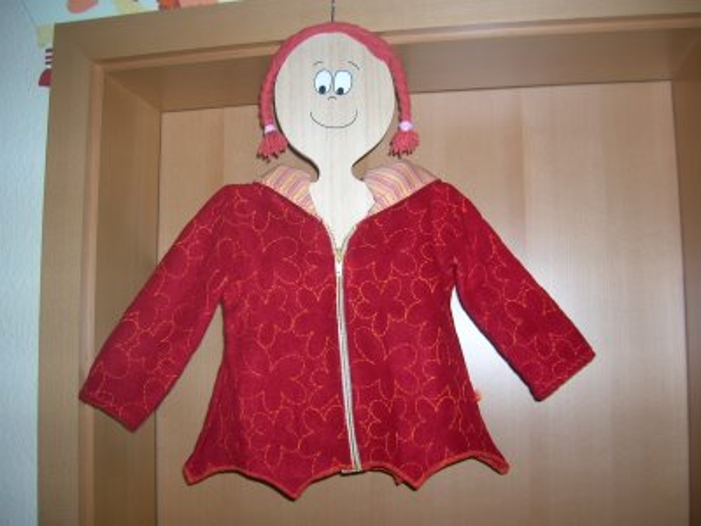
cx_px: 350
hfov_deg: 54.0
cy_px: 263
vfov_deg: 41.8
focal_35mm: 34
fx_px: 689
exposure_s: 1/60.1
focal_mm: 5.7
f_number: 2.9
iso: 50
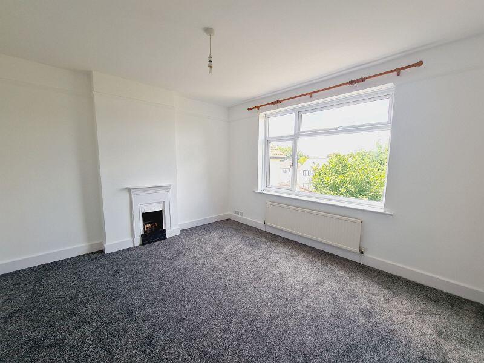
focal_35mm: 13
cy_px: 182
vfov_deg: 89.9
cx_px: 242
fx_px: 182
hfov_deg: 106.2
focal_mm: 2.2
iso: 50
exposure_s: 1/143
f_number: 2.2
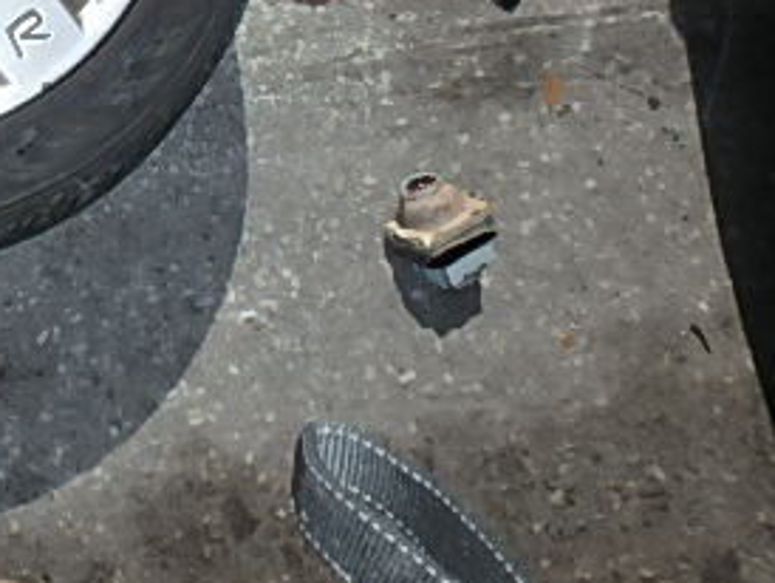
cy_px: -76
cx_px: -127
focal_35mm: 49
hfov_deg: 32.8
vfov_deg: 27.0
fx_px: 1098
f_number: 6
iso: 125
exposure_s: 1/800
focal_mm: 3.7
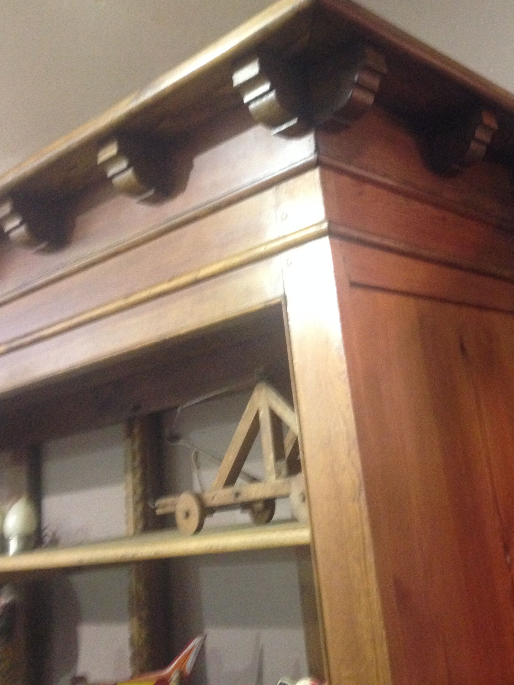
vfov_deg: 43.4
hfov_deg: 33.6
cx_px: 284
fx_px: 851
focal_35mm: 43
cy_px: 239
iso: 400
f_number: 2.4
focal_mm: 4.12
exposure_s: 1/15
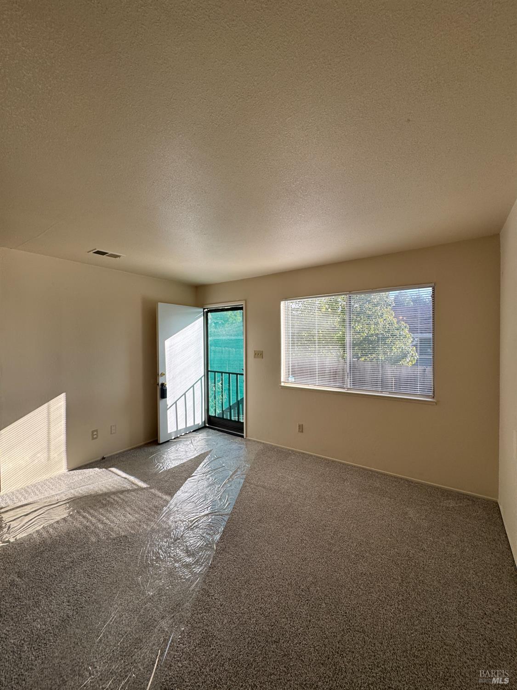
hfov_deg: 85.7
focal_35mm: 14
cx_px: 258
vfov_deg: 102.1
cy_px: 345
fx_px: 279
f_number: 2.2
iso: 40
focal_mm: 2.22
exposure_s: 1/327
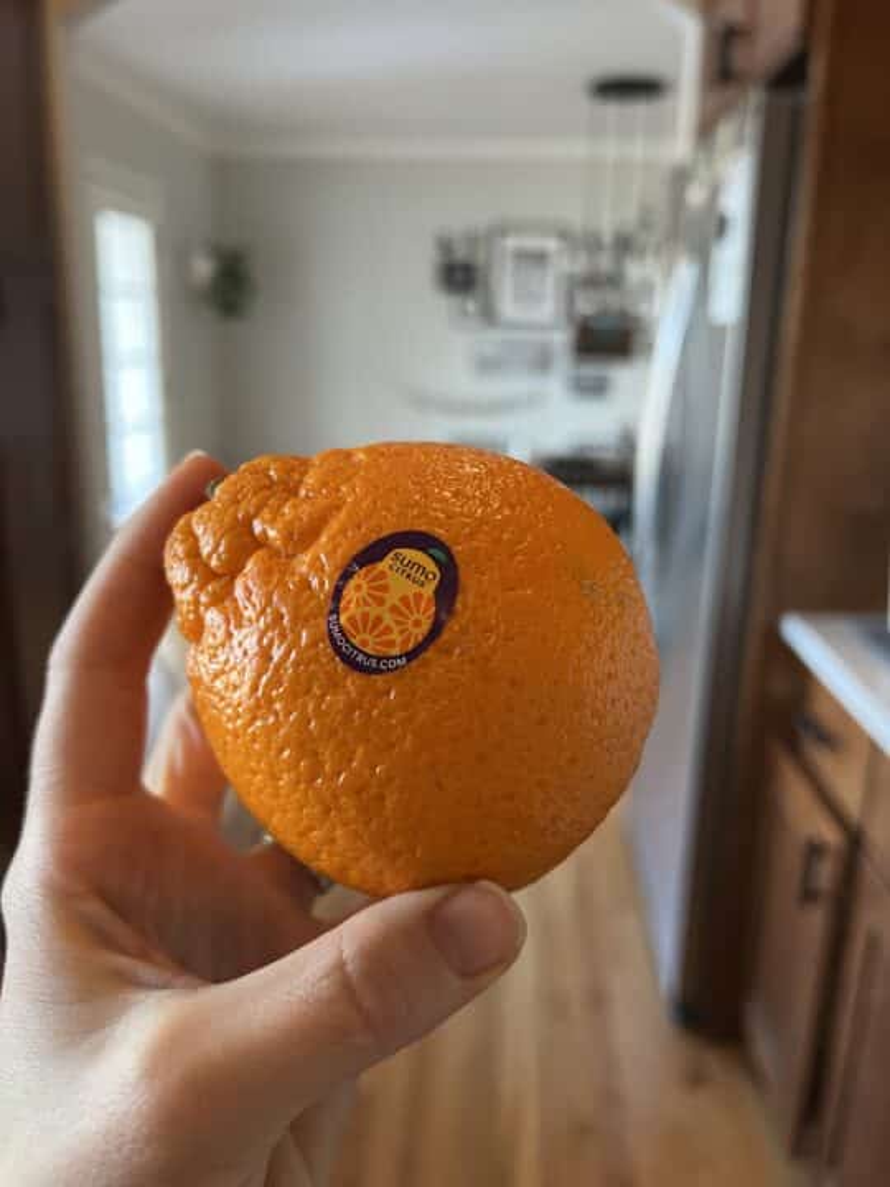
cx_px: 445
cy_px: 594
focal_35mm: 26
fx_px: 891
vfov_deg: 67.3
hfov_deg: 53.1
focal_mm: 5.7
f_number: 1.5
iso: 250
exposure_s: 1/60
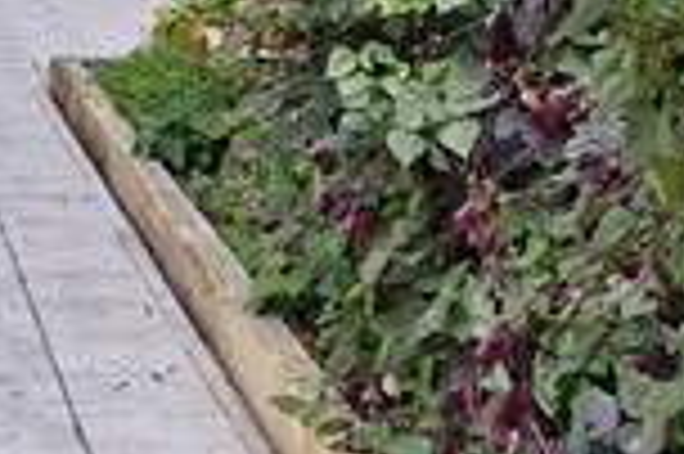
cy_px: -94
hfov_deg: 15.3
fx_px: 2391
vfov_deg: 10.7
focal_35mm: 126
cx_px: -261
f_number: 1.8
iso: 50
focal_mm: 5.54
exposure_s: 1/180
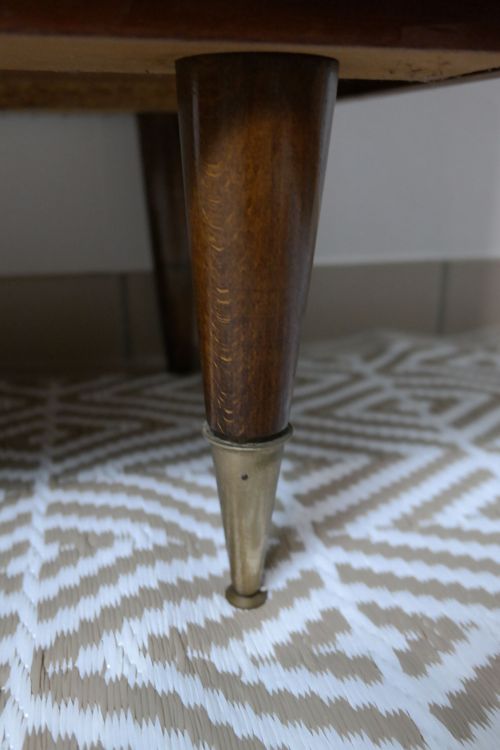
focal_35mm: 33
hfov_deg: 40.0
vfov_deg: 57.2
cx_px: 250
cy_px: 375
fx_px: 687
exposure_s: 1/40
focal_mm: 22
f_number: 3.5
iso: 1600
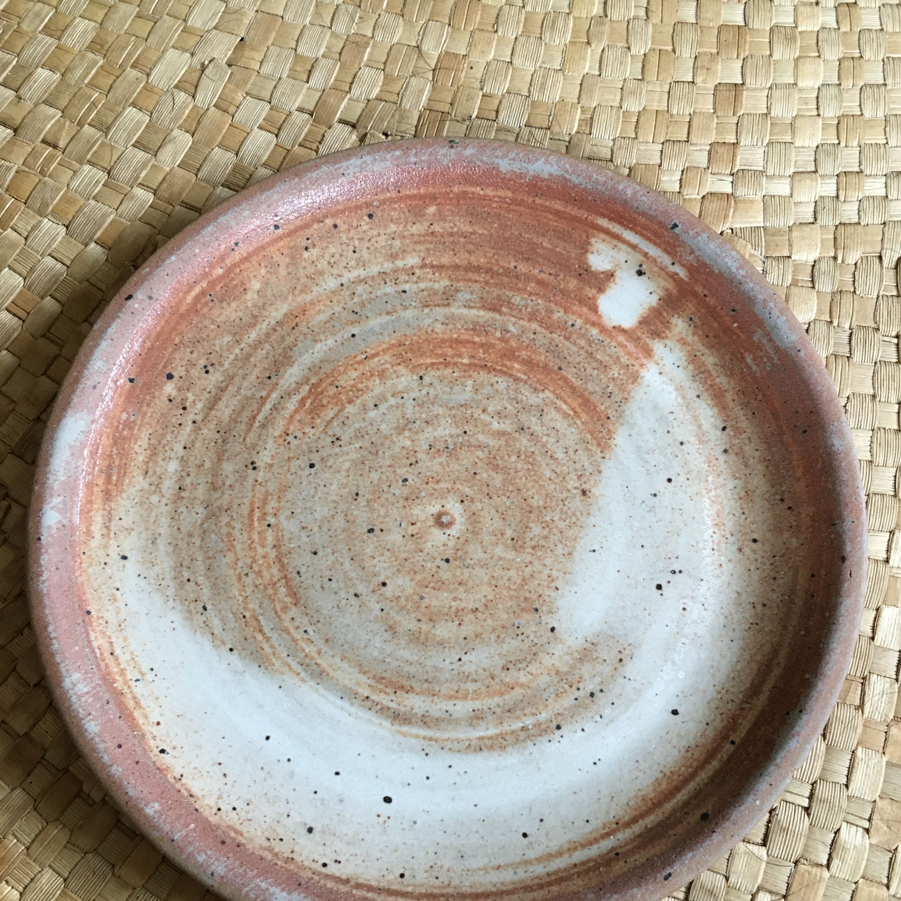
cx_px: 460
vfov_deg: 47.0
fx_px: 1031
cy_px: 533
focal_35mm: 35
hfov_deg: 47.2
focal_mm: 4.15
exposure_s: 1/33
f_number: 2.2
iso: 125
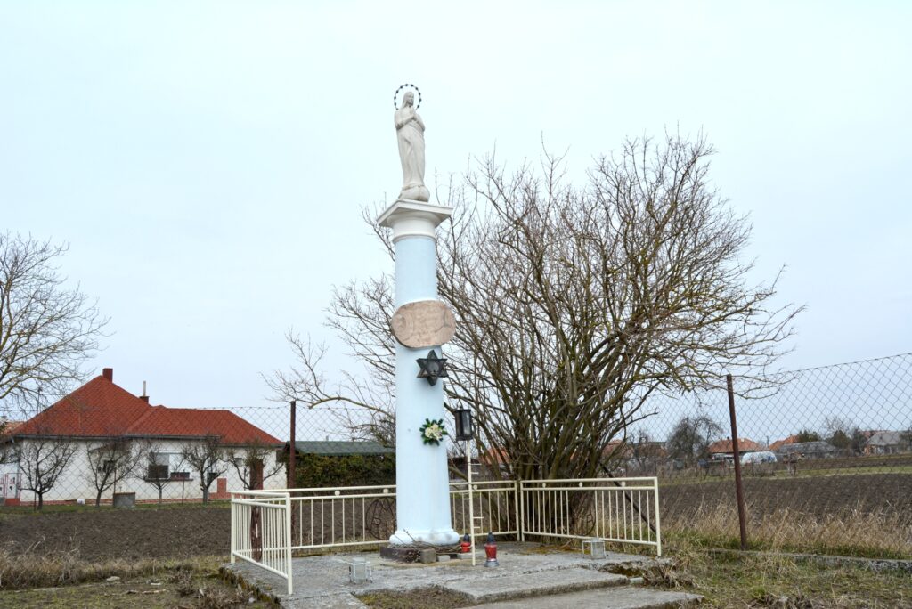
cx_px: 456
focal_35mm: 28
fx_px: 722
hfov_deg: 64.5
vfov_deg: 45.7
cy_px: 304
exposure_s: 1/400
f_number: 10
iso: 200
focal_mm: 19
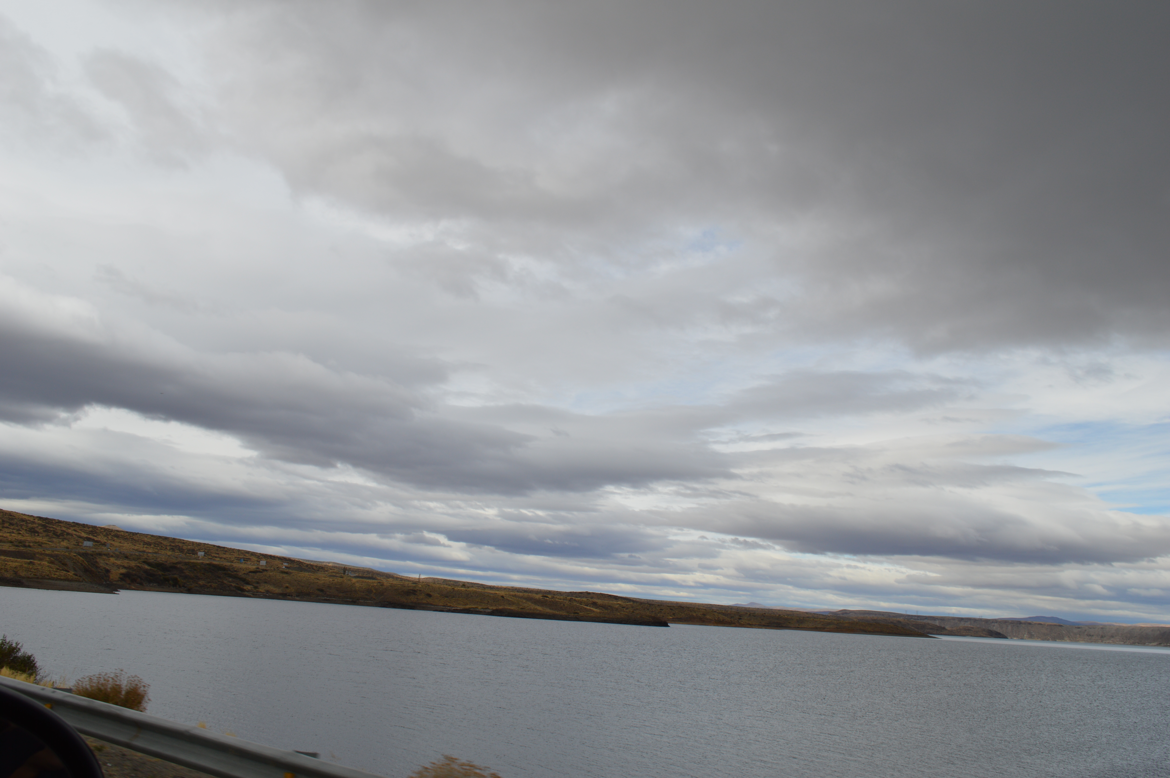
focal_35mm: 30
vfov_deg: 43.5
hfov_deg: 62.0
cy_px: 389
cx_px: 585
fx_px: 974
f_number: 9
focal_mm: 20
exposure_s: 1/320
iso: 100
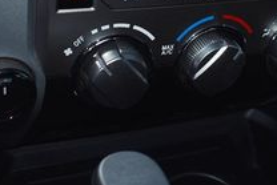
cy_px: -75
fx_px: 639
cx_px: 205
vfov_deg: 15.5
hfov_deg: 24.2
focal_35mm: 83
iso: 160
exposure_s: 1/60
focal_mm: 18
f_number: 3.5
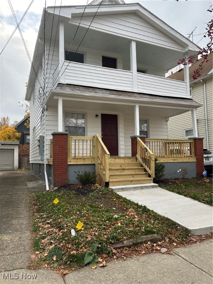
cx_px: 106
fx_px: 213
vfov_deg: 67.3
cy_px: 142
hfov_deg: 53.1
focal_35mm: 26
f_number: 1.5
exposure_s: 1/632
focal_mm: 5.7
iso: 50
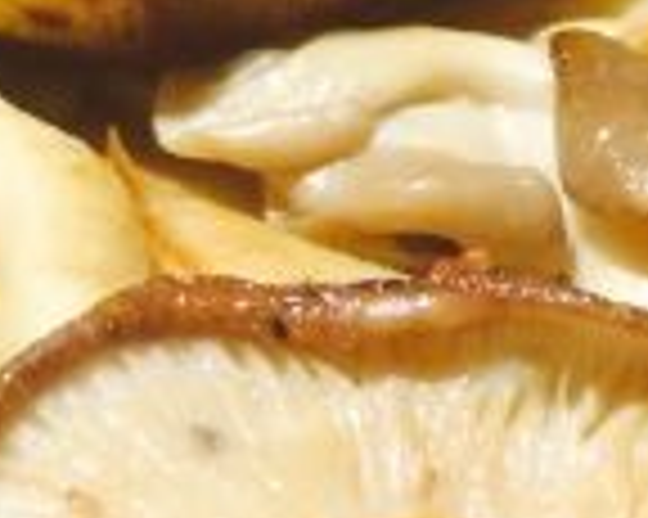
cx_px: 855
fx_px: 2645
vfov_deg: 11.2
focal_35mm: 138
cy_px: 295
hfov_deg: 13.4
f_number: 2.2
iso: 125
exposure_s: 1/30
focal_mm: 4.15
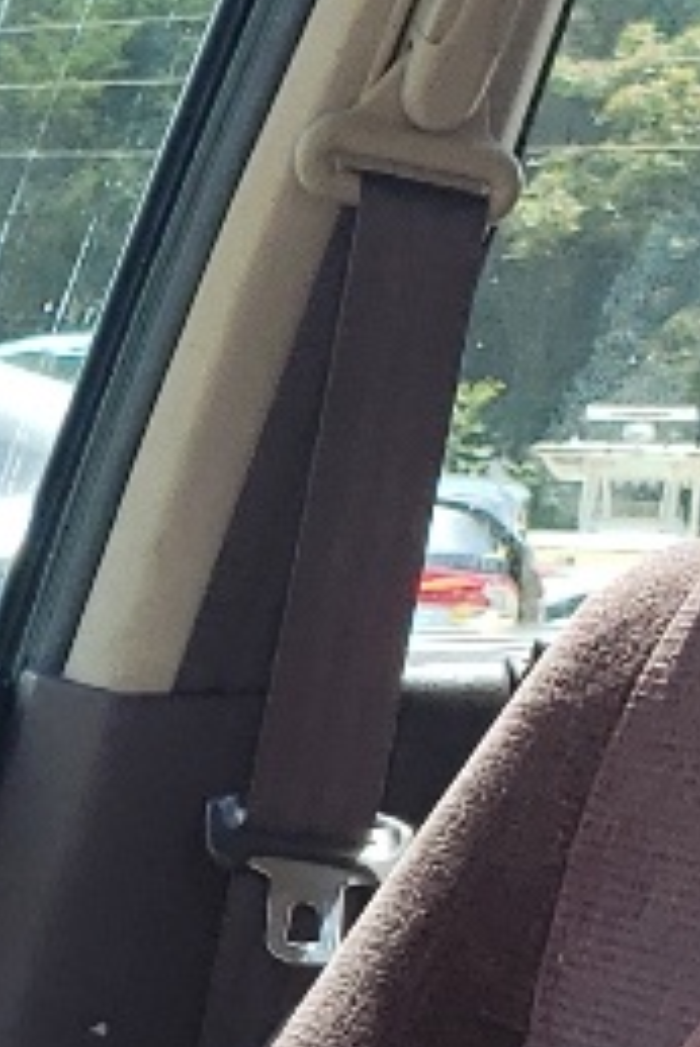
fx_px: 4864
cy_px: 1625
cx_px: -1323
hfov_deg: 7.4
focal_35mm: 167
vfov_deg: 11.7
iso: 50
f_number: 1.5
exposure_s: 1/476
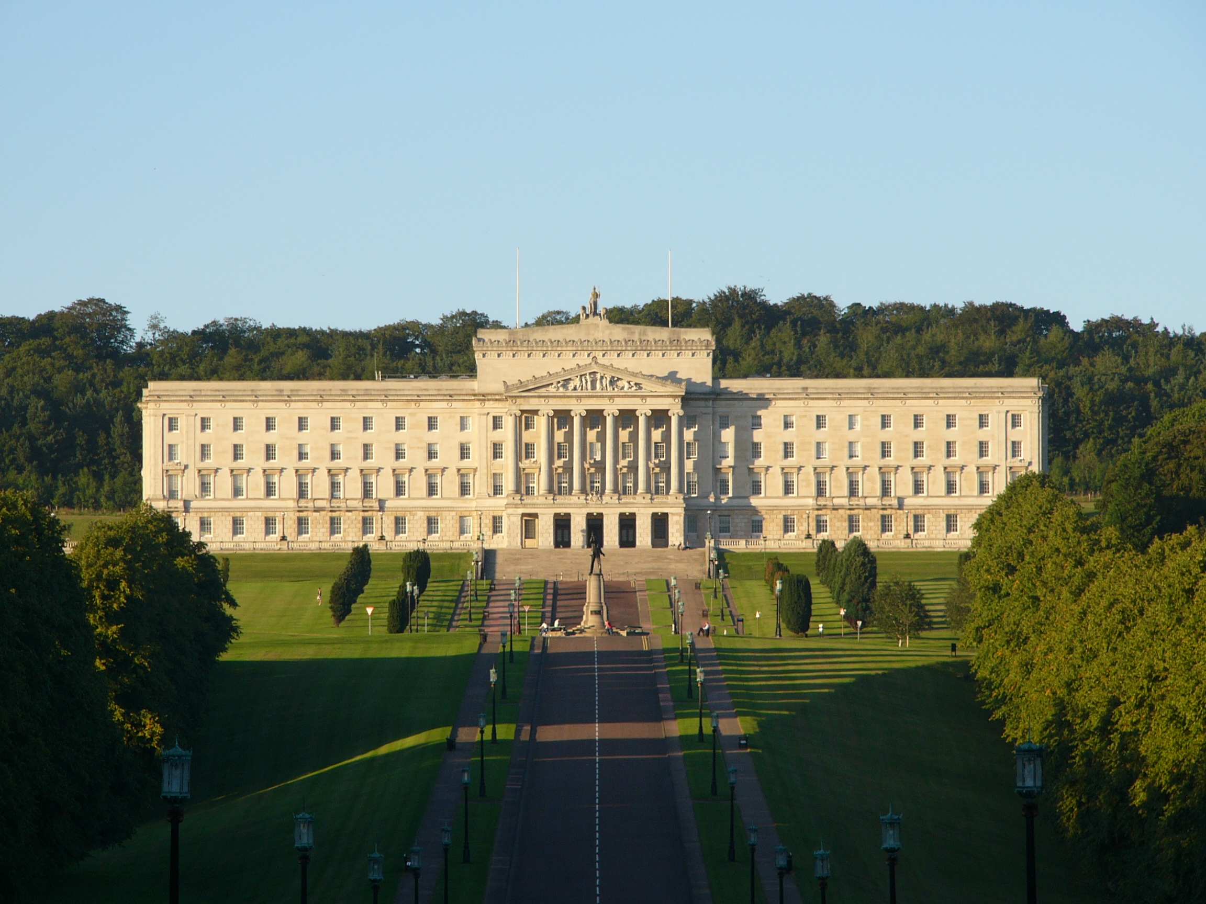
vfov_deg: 6.9
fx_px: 7490
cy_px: 452
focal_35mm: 215
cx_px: 603
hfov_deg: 9.2
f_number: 4
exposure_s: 1/250
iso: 50
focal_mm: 35.8
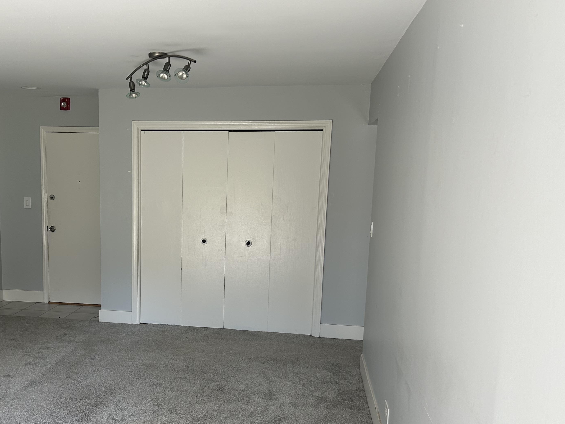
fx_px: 620
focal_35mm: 38
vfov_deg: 37.4
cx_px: 176
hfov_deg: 47.9
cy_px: 271
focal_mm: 5.7
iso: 80
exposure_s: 1/121
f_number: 1.5
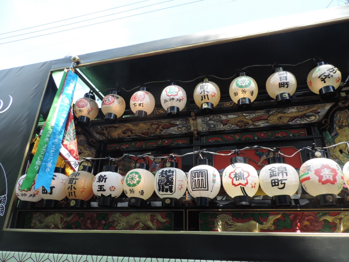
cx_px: 174
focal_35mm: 24
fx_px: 242
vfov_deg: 56.8
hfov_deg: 71.6
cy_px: 131
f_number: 3
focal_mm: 4.3
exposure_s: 1/250
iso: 80
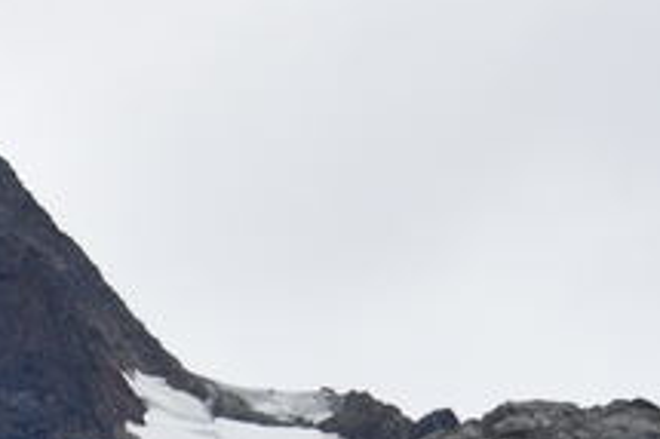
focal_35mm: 537
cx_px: -915
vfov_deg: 2.6
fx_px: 9837
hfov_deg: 3.8
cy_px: 565
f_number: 7.1
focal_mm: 90
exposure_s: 1/200
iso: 100
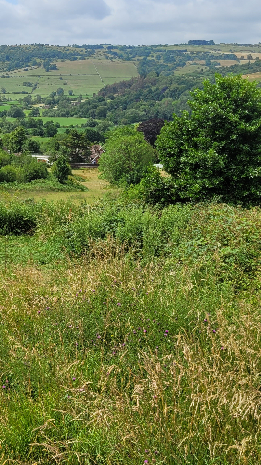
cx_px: -56
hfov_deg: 22.1
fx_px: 615
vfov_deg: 41.3
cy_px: 211
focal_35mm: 50
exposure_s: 1/2586
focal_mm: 5.4
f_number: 1.8
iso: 40
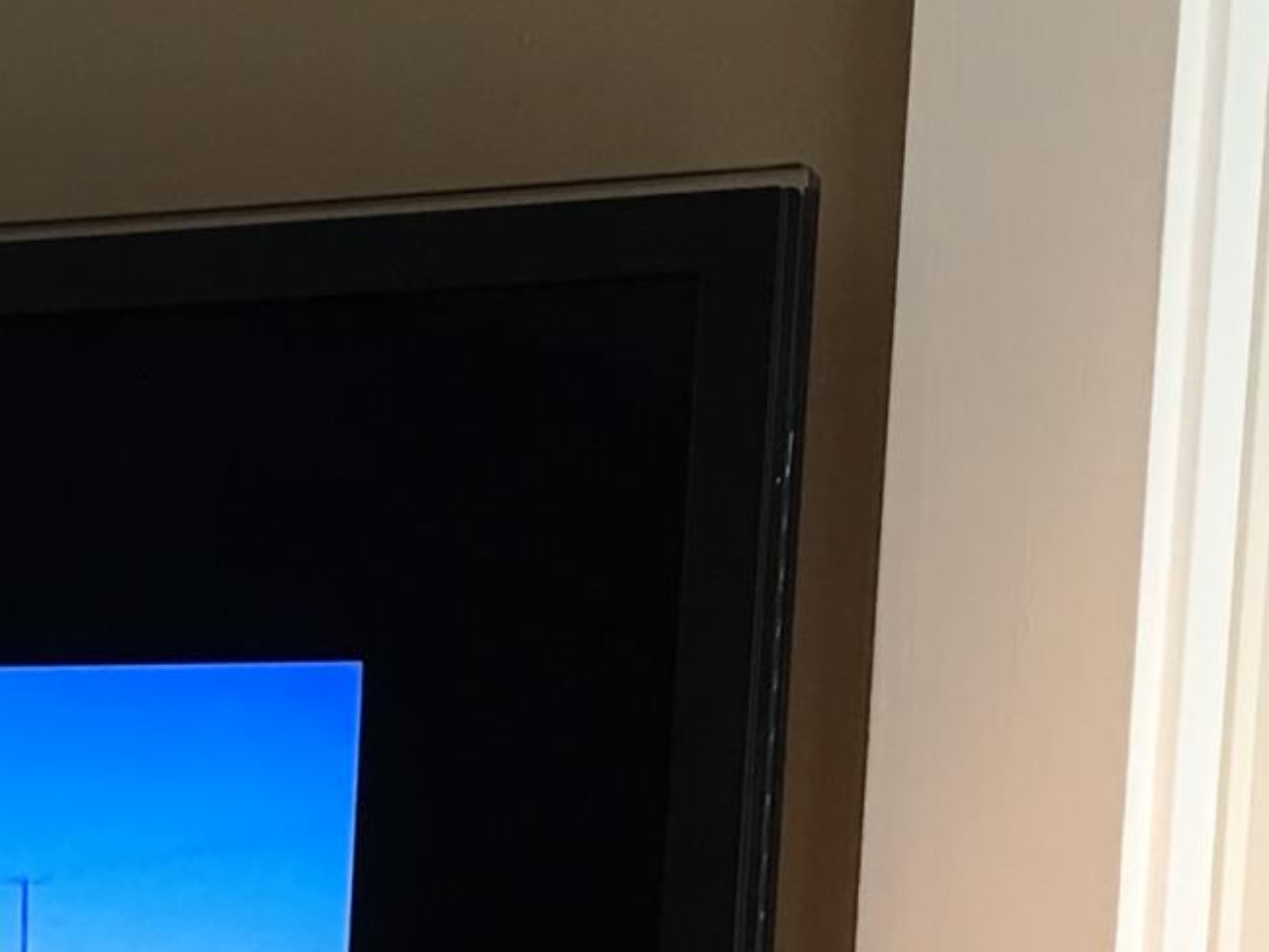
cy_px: 1660
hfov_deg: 14.5
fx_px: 4913
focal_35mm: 134
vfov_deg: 10.5
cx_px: 80
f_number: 2.2
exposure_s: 1/15
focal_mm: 4.15
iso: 25
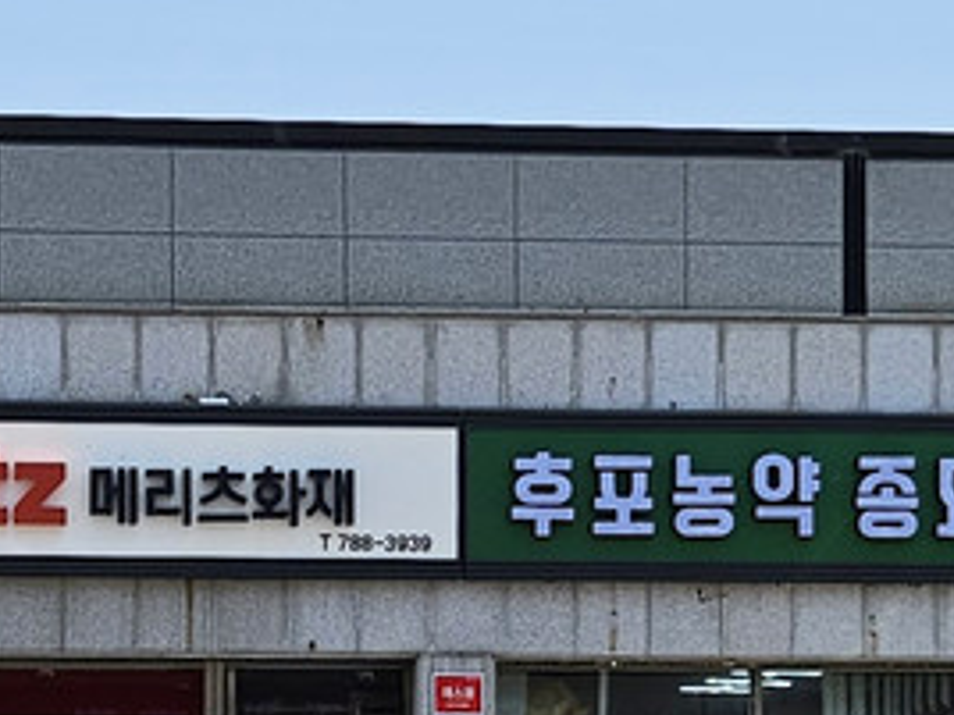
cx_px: 416
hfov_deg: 17.9
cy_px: 587
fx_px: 3032
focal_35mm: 110
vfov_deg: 13.4
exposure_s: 1/2565
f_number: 1.8
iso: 25
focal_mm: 5.4
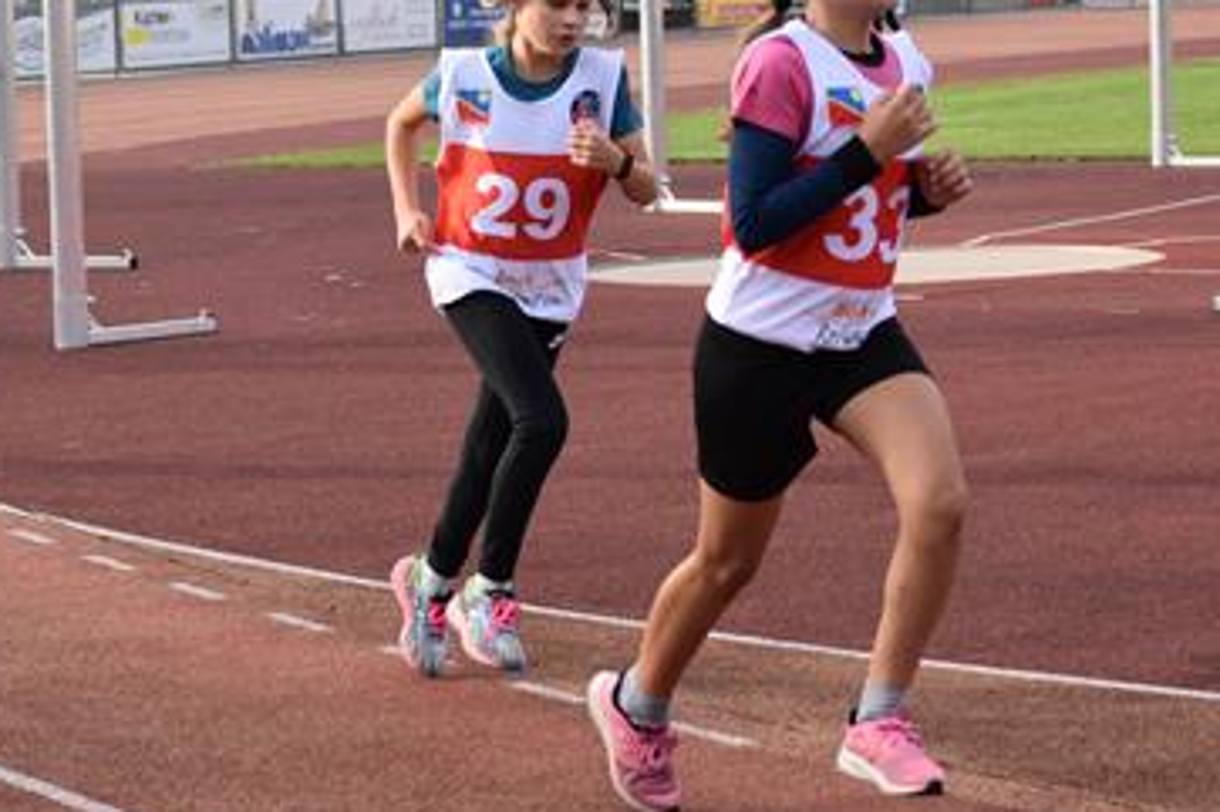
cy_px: 344
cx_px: 425
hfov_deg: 15.0
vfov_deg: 10.0
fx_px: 4635
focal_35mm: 137
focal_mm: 55
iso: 450
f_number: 4
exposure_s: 1/1000
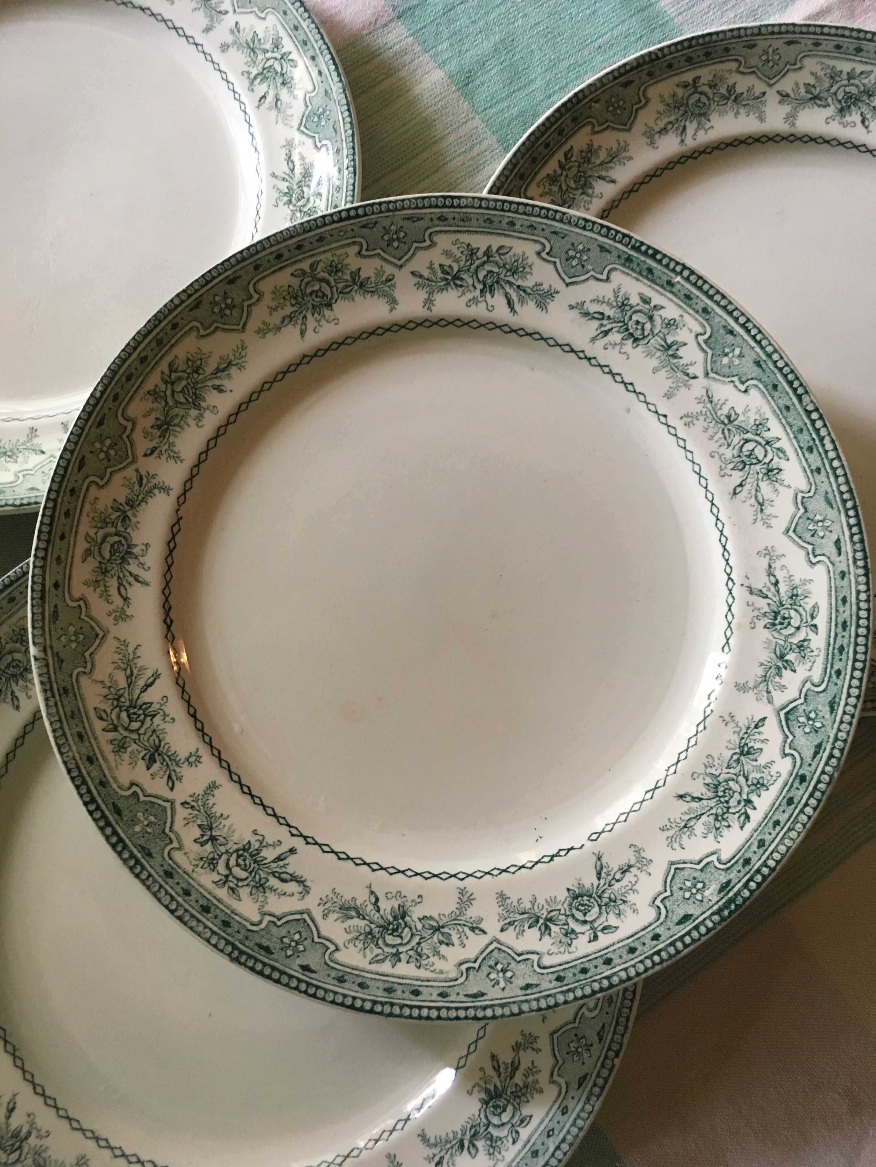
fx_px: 979
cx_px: 438
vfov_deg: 61.7
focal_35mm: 29
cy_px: 584
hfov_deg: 48.2
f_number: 2.2
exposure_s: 1/33
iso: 160
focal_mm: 4.15
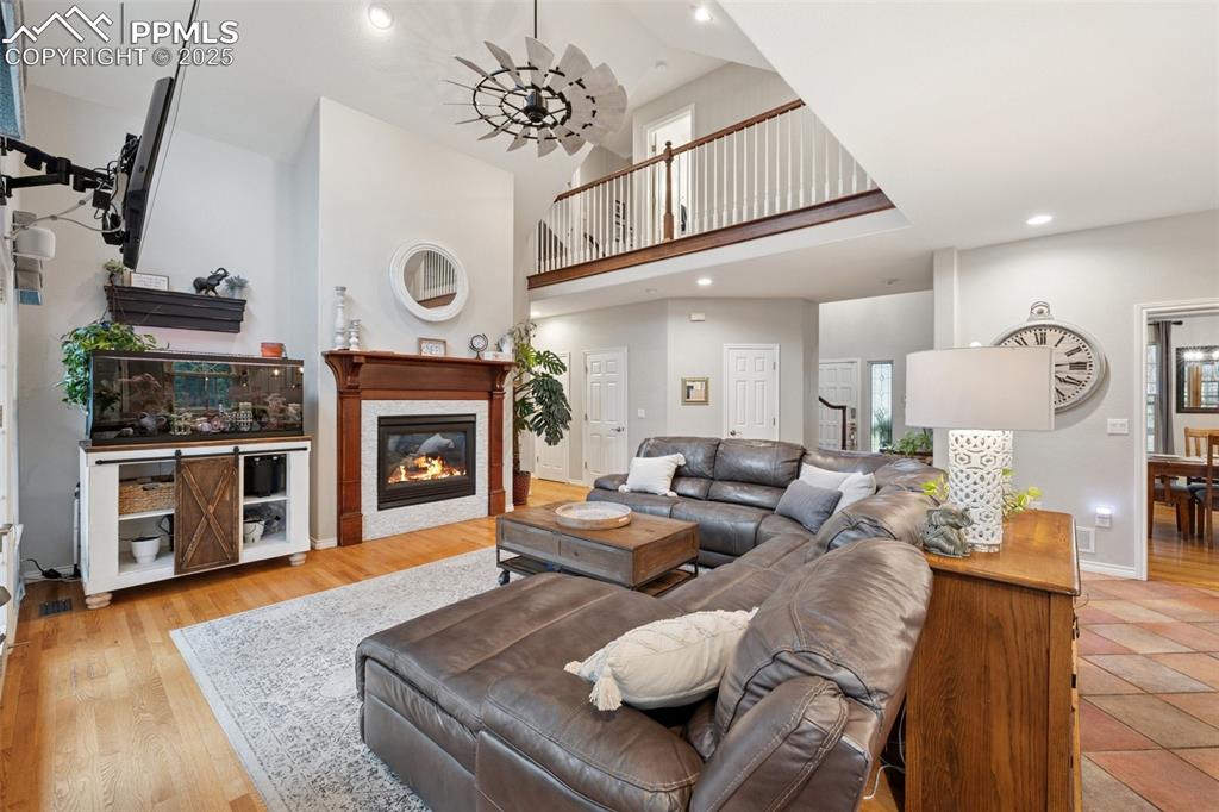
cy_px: 406
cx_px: 610
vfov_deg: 77.3
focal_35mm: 15
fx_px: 508
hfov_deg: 100.4
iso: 800
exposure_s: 1/2.5
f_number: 11
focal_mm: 15
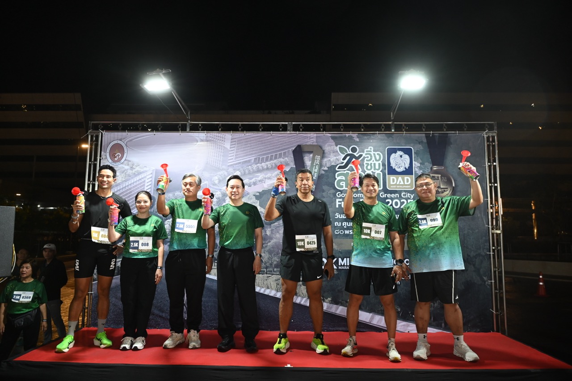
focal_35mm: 24
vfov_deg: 53.1
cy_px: 190
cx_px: 286
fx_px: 381
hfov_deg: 73.8
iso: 1600
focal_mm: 24
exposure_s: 1/160
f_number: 4
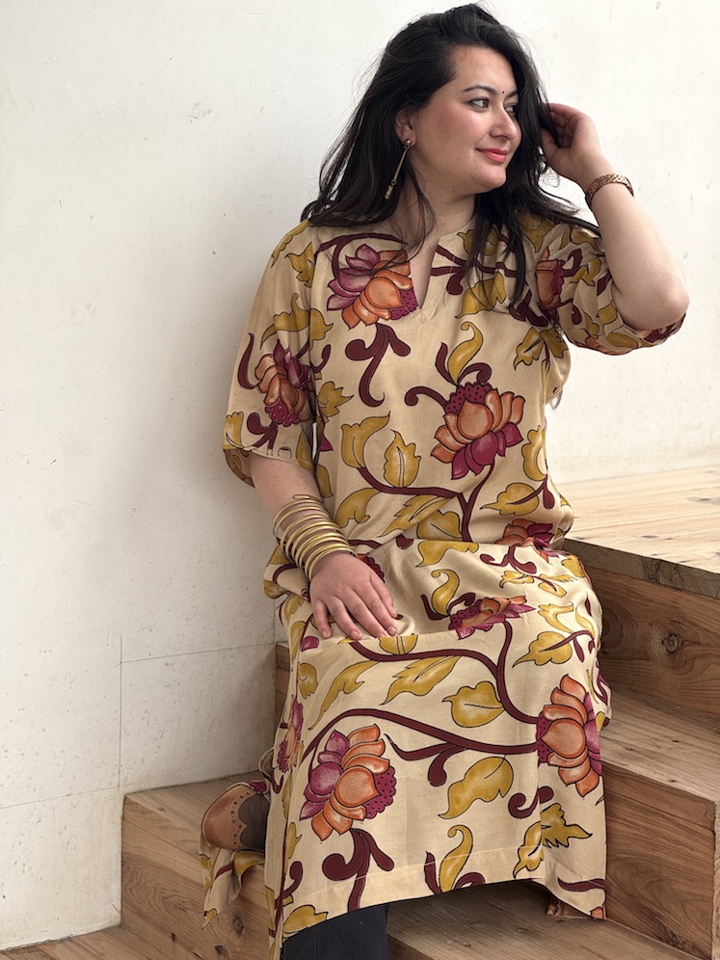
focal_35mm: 77
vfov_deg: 25.3
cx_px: 360
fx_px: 2135
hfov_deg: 19.1
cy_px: 480
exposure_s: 1/99
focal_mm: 9
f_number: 2.8
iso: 50
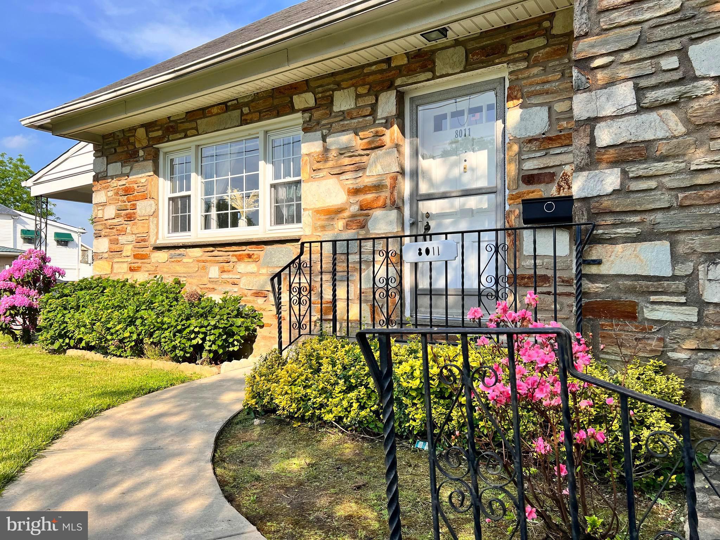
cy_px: 270
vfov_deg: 53.1
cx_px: 360
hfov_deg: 67.3
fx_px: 541
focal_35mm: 26
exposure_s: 1/2299
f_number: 1.5
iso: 50
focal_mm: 5.7
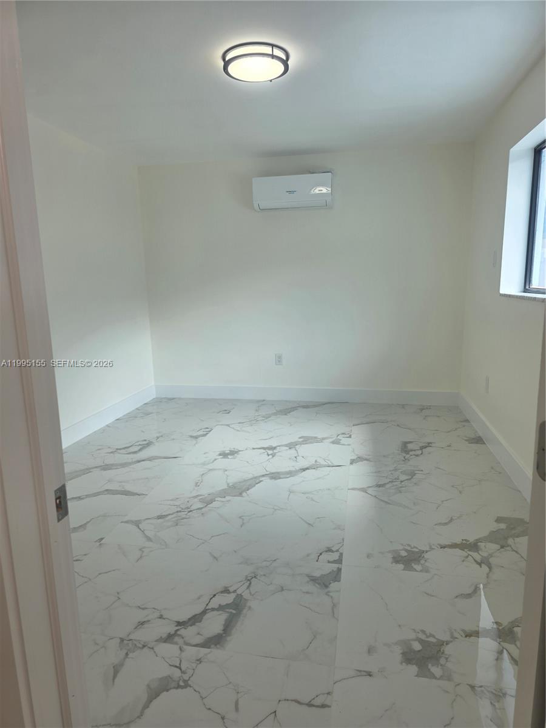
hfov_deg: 58.9
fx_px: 484
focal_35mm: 23
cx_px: 273
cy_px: 364
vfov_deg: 73.9
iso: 32
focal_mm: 6.3
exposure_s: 1/120
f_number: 1.7
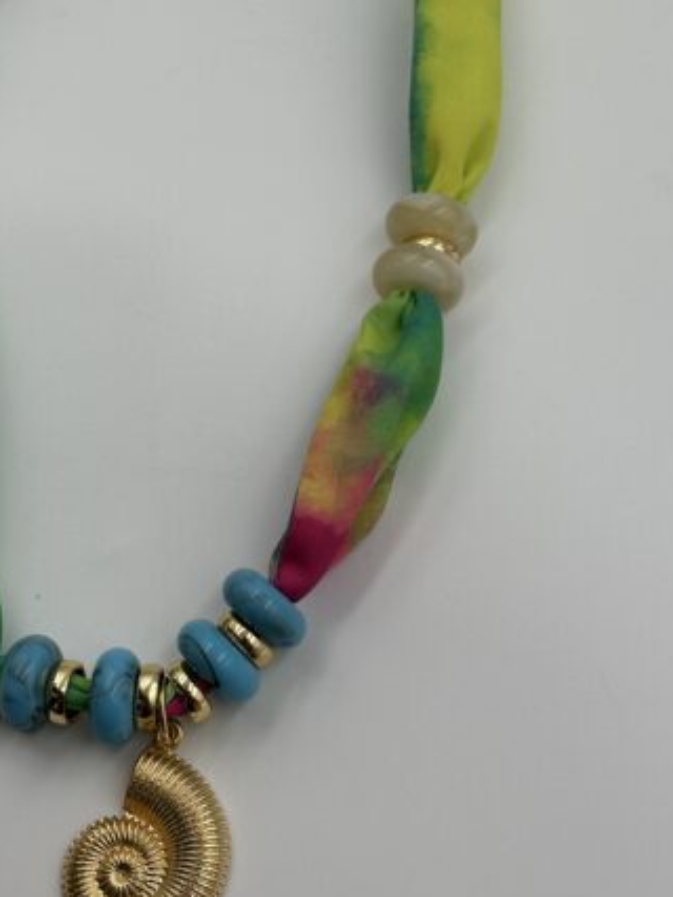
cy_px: 252
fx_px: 2334
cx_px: 189
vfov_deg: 21.6
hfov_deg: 16.3
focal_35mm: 90
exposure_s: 1/1880
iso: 64
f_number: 1.78
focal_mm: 6.86
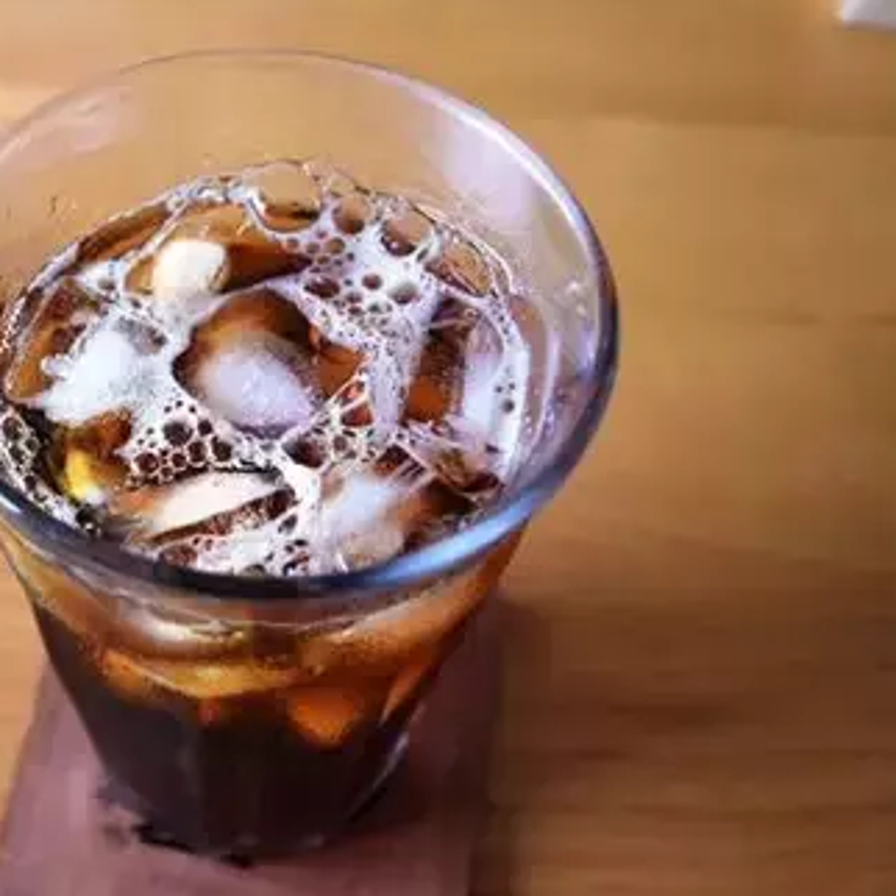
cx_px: 142
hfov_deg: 29.2
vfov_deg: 30.0
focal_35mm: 57
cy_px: 487
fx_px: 1669
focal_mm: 24
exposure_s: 1/60
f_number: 4
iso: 400
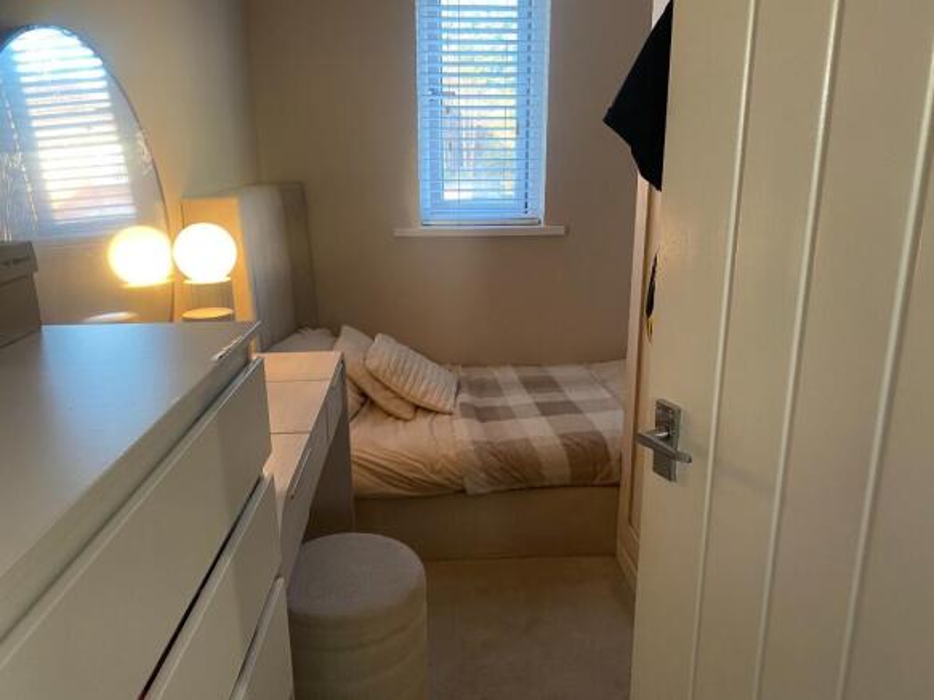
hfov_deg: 67.3
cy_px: 350
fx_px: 701
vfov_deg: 53.0
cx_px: 467
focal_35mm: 26
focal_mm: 4.25
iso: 160
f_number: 1.8
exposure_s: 1/50
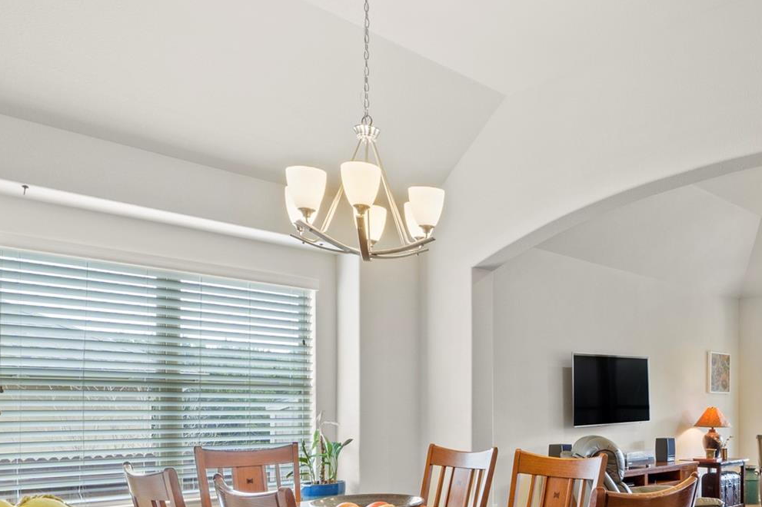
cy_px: 424
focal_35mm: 31
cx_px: 596
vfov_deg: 40.1
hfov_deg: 56.5
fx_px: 656
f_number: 11
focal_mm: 10
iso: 250
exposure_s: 1.6
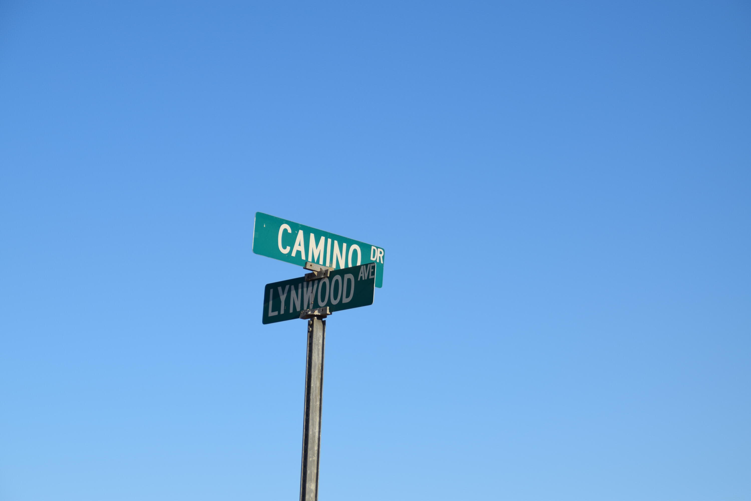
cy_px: 250
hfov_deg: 19.5
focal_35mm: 105
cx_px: 376
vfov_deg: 13.0
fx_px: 2190
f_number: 8
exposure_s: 1/1000
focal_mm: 70
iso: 200
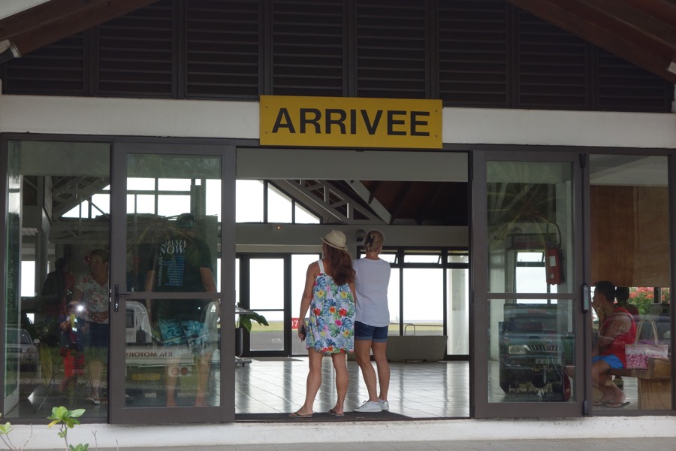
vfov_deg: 18.7
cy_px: 226
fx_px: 1371
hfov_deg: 27.7
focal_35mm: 73
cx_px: 338
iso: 125
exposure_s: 1/100
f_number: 5.6
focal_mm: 27.22
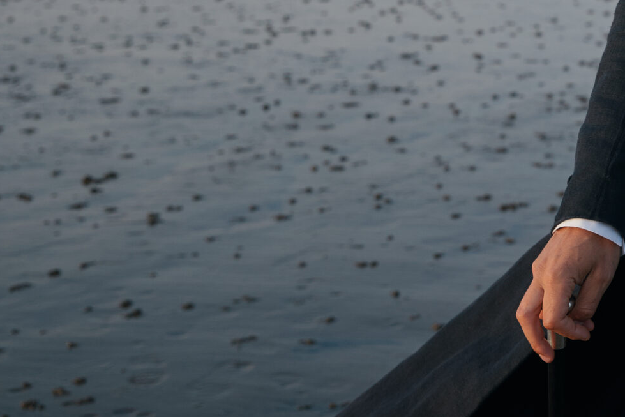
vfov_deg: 13.0
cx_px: 764
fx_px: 1771
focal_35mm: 102
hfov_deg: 18.8
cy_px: -119
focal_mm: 39
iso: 200
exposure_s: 1/640
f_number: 4.5
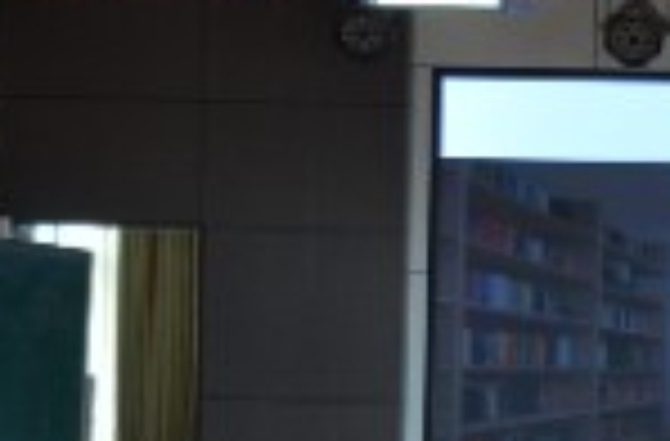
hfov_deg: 9.6
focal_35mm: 210
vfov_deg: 6.5
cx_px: 949
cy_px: 403
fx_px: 3892
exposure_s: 1/100
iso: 400
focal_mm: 26
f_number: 5
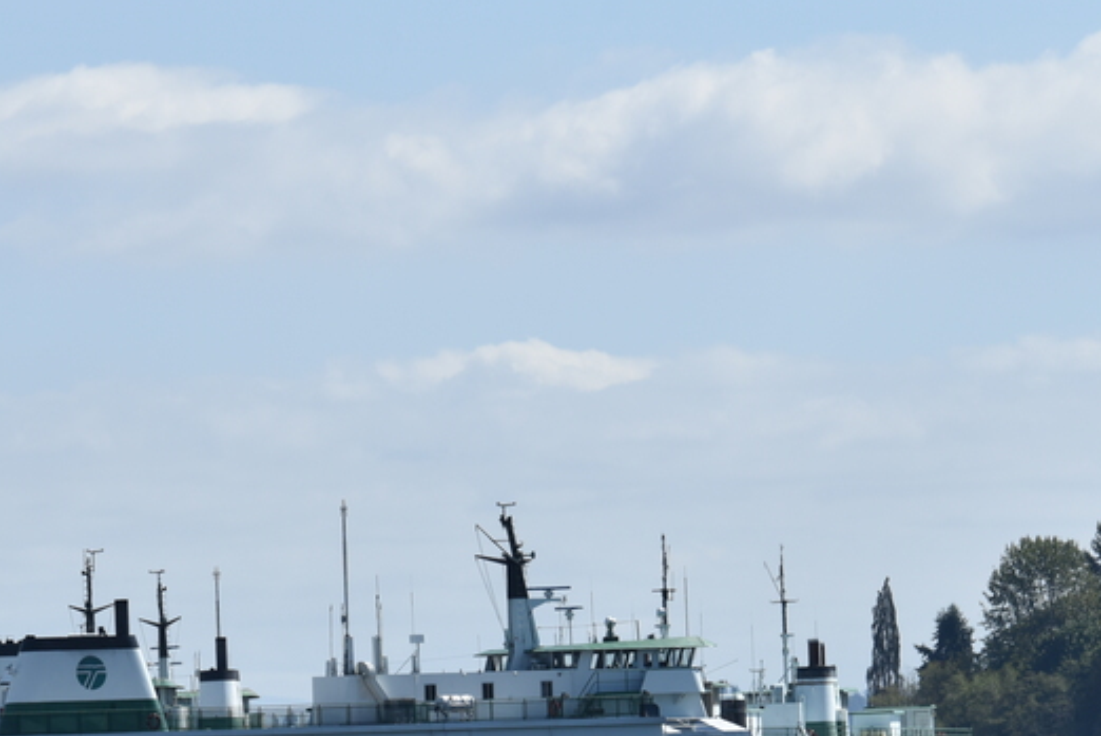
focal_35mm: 392
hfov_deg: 5.2
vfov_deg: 3.5
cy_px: 822
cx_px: 219
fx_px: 11998
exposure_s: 1/320
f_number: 8
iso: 100
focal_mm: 160
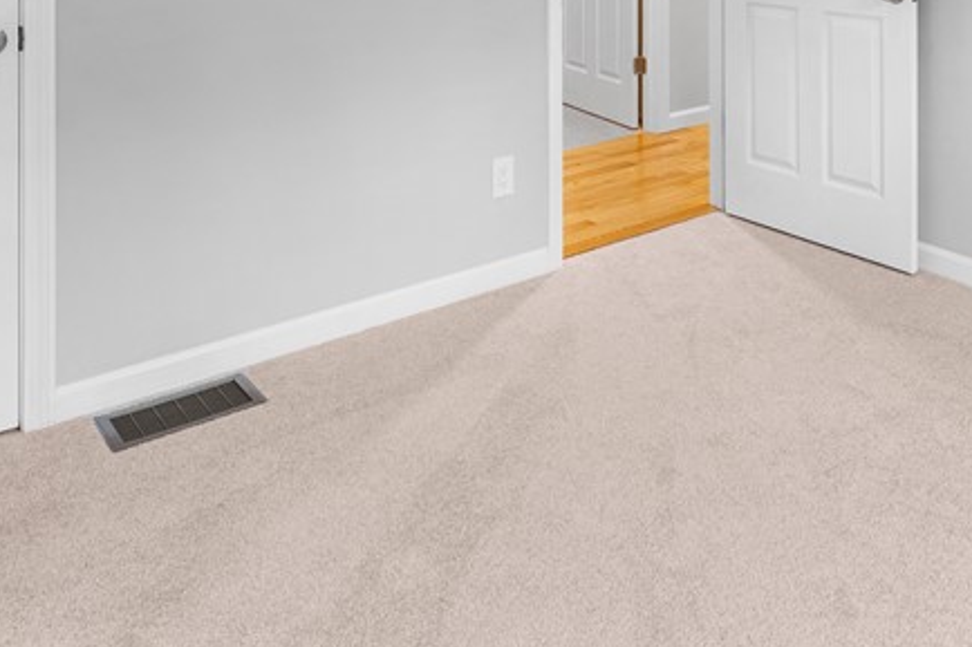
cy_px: -156
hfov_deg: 53.6
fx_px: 945
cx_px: 632
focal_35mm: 35
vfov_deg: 31.0
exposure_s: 2
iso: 200
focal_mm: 14
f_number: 9
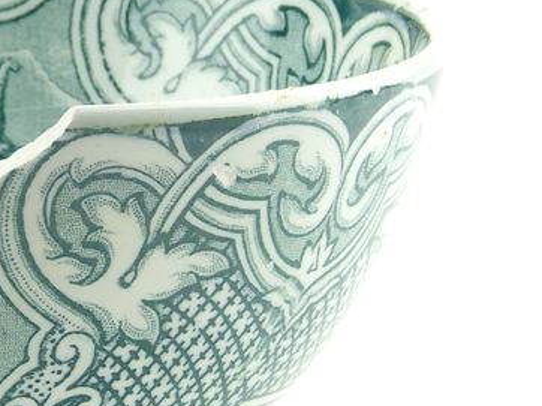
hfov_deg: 6.7
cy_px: 292
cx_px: -54
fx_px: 4585
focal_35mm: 293
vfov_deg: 5.1
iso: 200
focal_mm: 19
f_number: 5.6
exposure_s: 1/40
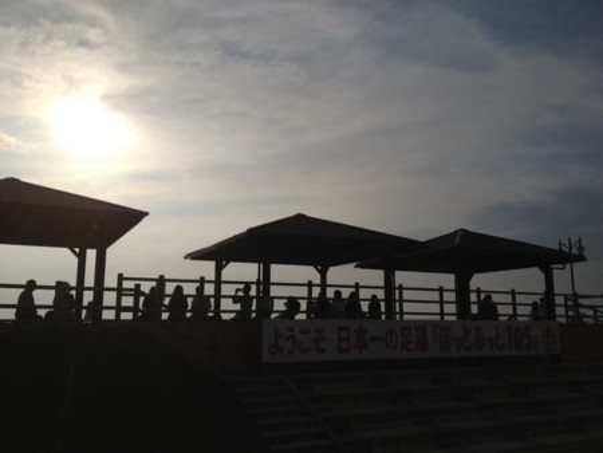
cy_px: 226
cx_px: 302
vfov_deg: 40.7
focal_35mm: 35
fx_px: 610
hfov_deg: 52.6
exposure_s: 1/7937
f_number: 2.4
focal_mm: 4.28
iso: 64
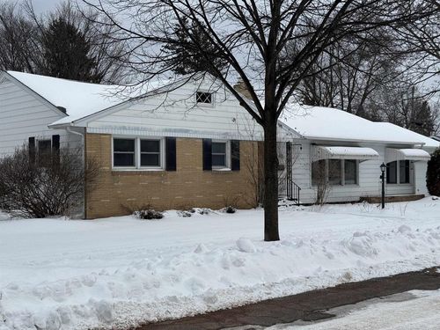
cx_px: 220
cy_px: 165
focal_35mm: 48
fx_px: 610
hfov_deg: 39.7
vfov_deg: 30.3
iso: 64
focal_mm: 6.76
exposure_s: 1/8772
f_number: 1.78
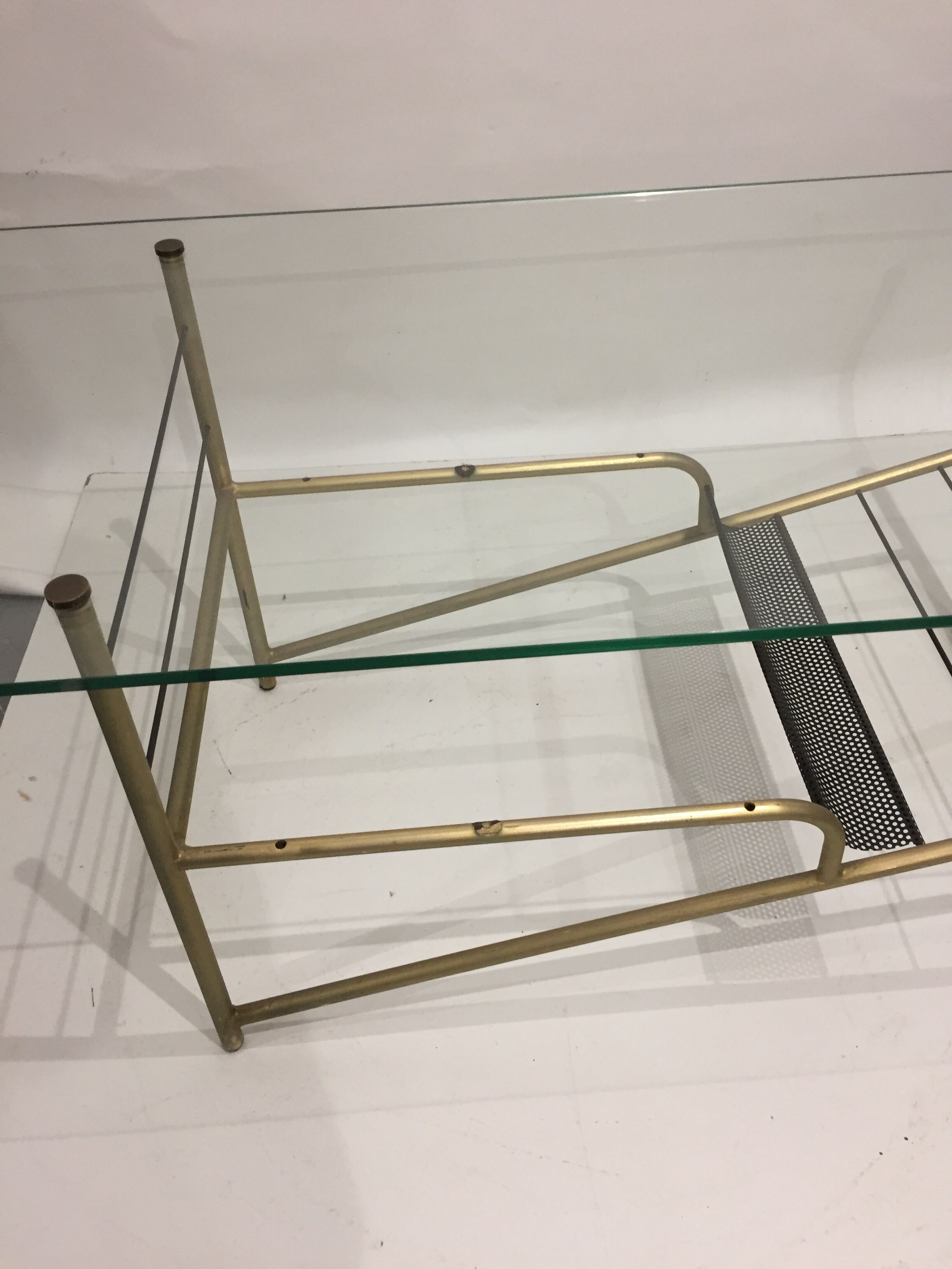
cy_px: 634
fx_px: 1063
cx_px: 476
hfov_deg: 48.2
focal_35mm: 29
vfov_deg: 61.7
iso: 125
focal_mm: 4.15
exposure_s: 1/33
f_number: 2.2
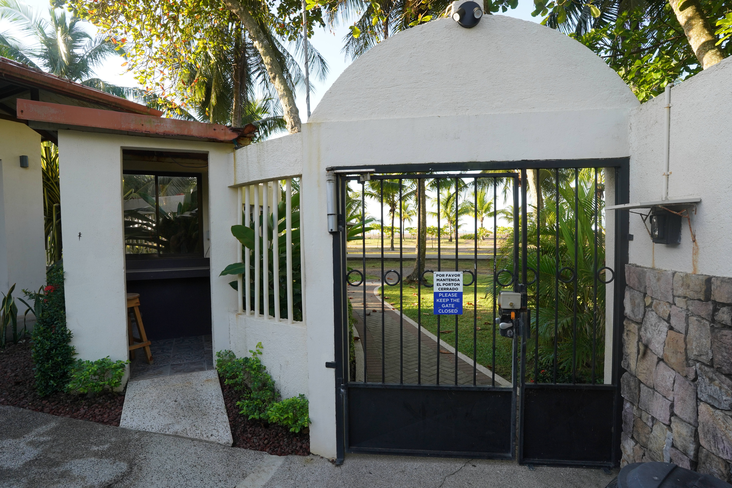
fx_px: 366
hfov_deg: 90.0
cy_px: 244
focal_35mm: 18
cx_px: 366
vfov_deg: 67.4
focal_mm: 18
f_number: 10
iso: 400
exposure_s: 1/80
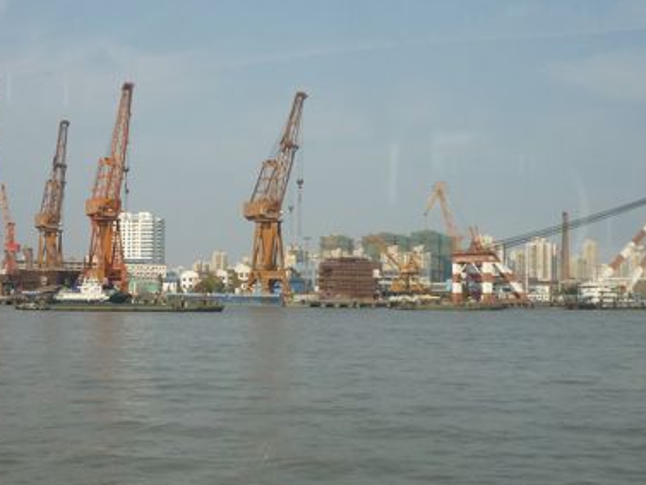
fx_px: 1045
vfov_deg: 26.1
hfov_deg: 33.9
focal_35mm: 56
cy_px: 264
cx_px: 194
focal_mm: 5.5
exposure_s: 1/200
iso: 80
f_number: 8
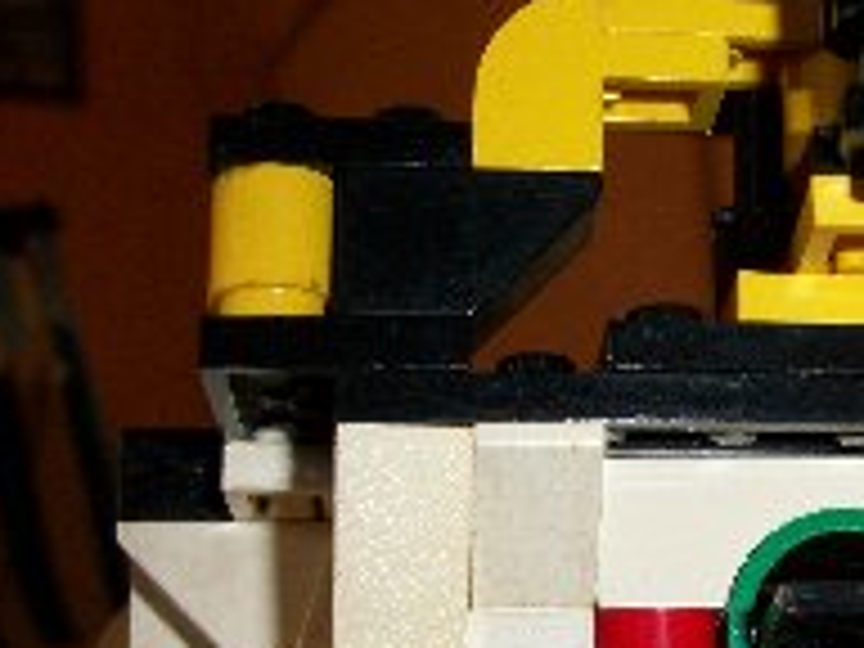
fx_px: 1922
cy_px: 560
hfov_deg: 24.3
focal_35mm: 77
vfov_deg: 18.9
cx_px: 850
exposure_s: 1/60
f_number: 3.1
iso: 160
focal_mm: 6.3
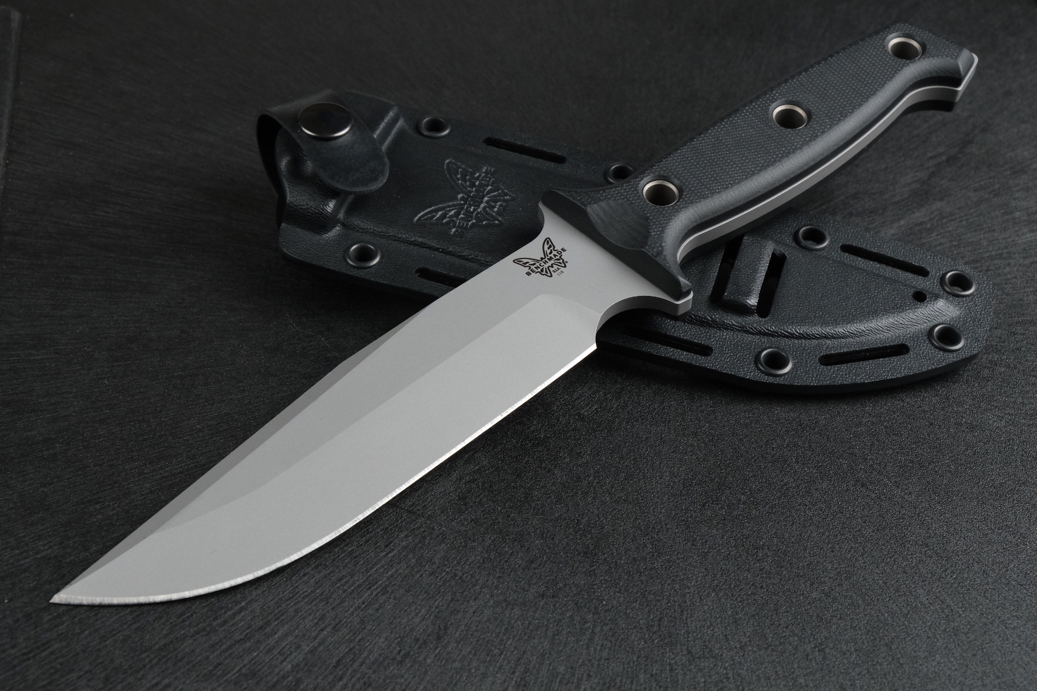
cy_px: 346
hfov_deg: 35.6
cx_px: 518
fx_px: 1613
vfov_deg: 24.2
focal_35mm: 56
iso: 2500
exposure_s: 1/50
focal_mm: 37.4
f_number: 10
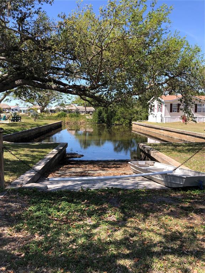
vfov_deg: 63.4
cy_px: 136
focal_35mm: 28
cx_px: 102
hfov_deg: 49.7
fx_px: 221
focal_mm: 4
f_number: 1.8
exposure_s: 1/852
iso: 20
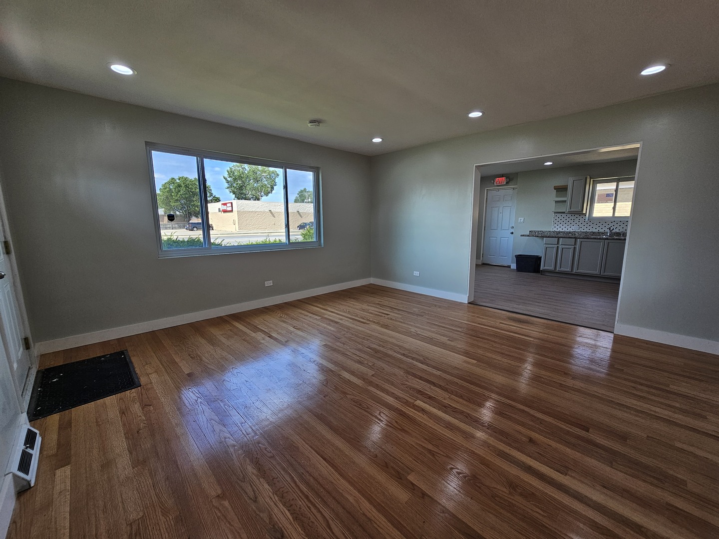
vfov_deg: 89.9
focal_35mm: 13
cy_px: 270
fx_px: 270
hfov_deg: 106.2
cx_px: 360
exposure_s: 1/120
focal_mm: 2.2
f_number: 2.2
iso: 50
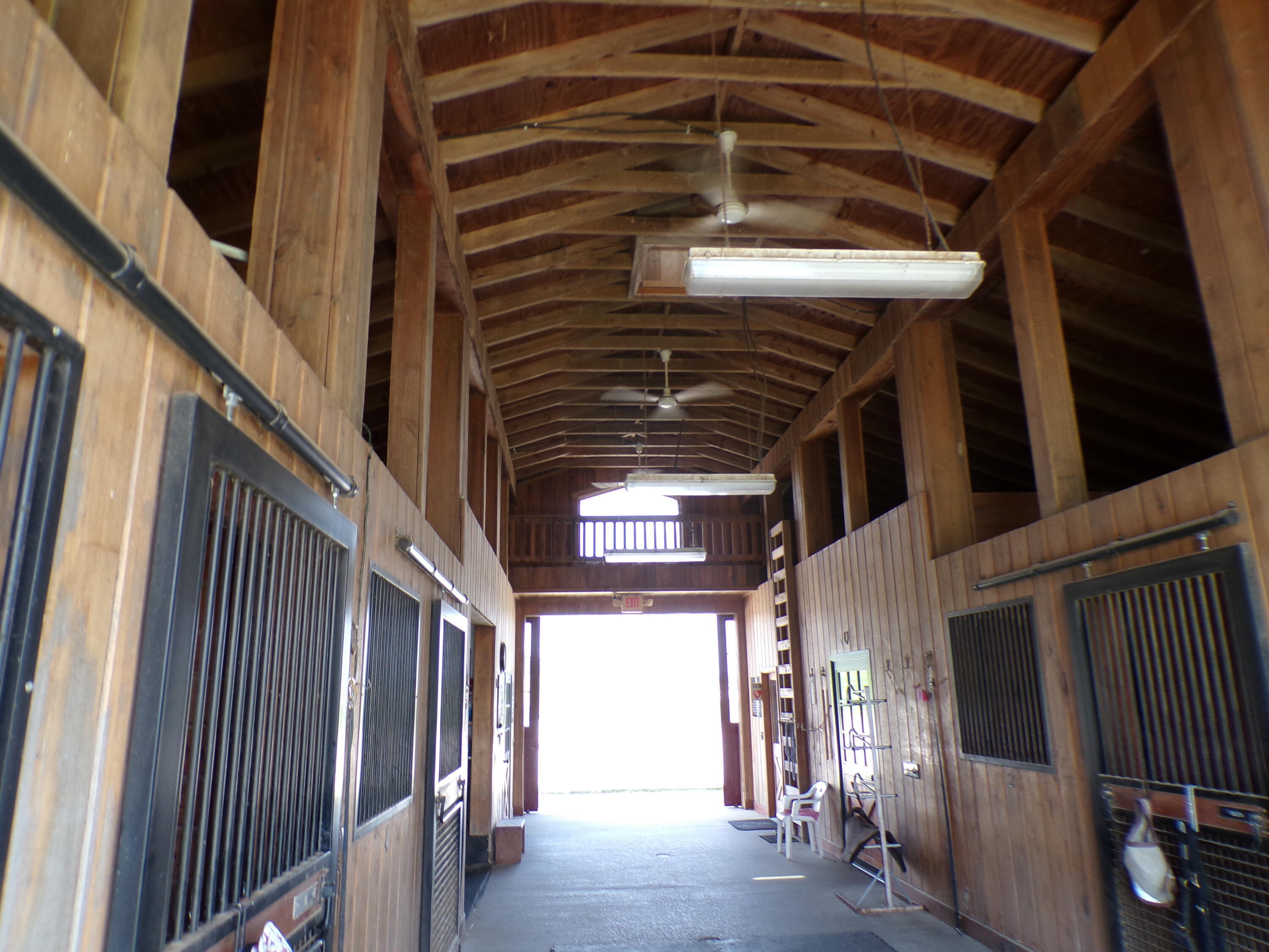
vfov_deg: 56.8
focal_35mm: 24
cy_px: 476
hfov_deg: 71.6
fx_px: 880
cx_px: 634
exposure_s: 1/60
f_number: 3
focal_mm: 4.3
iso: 109
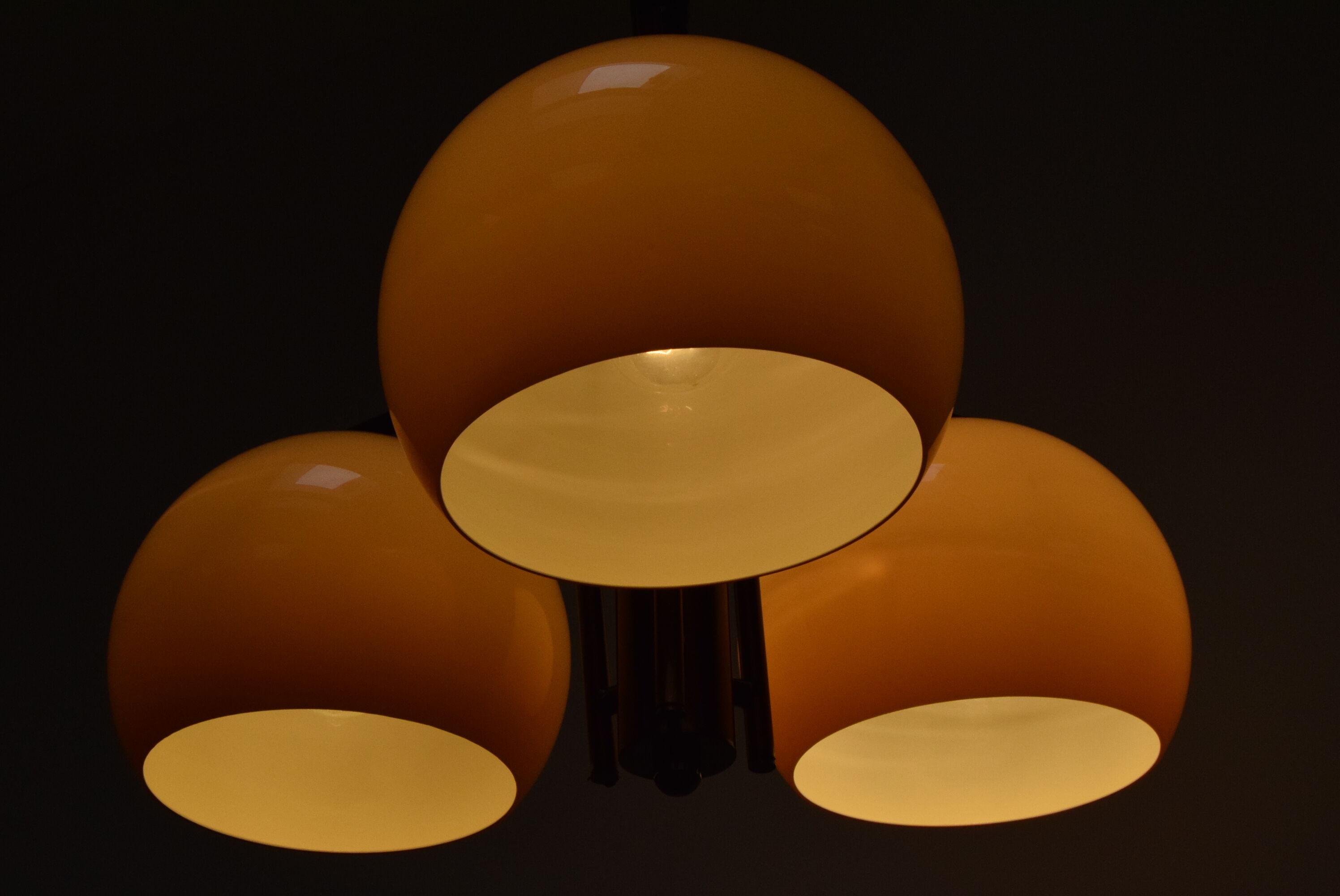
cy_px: 448
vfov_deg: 23.8
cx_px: 670
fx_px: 2123
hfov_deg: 35.0
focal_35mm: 57
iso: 1600
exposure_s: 1/800
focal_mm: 38
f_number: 14
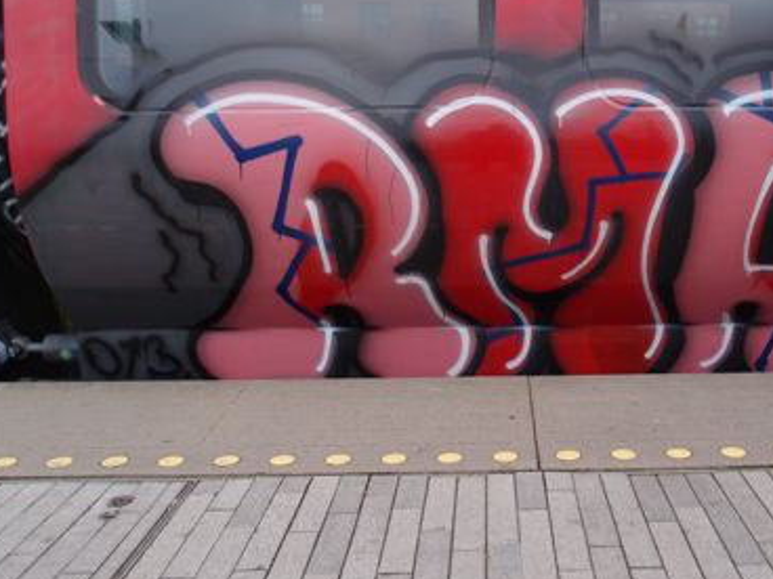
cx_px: 496
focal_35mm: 38
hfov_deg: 48.4
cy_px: 297
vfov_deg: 37.7
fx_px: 849
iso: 100
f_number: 2.8
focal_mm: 6
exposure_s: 1/320
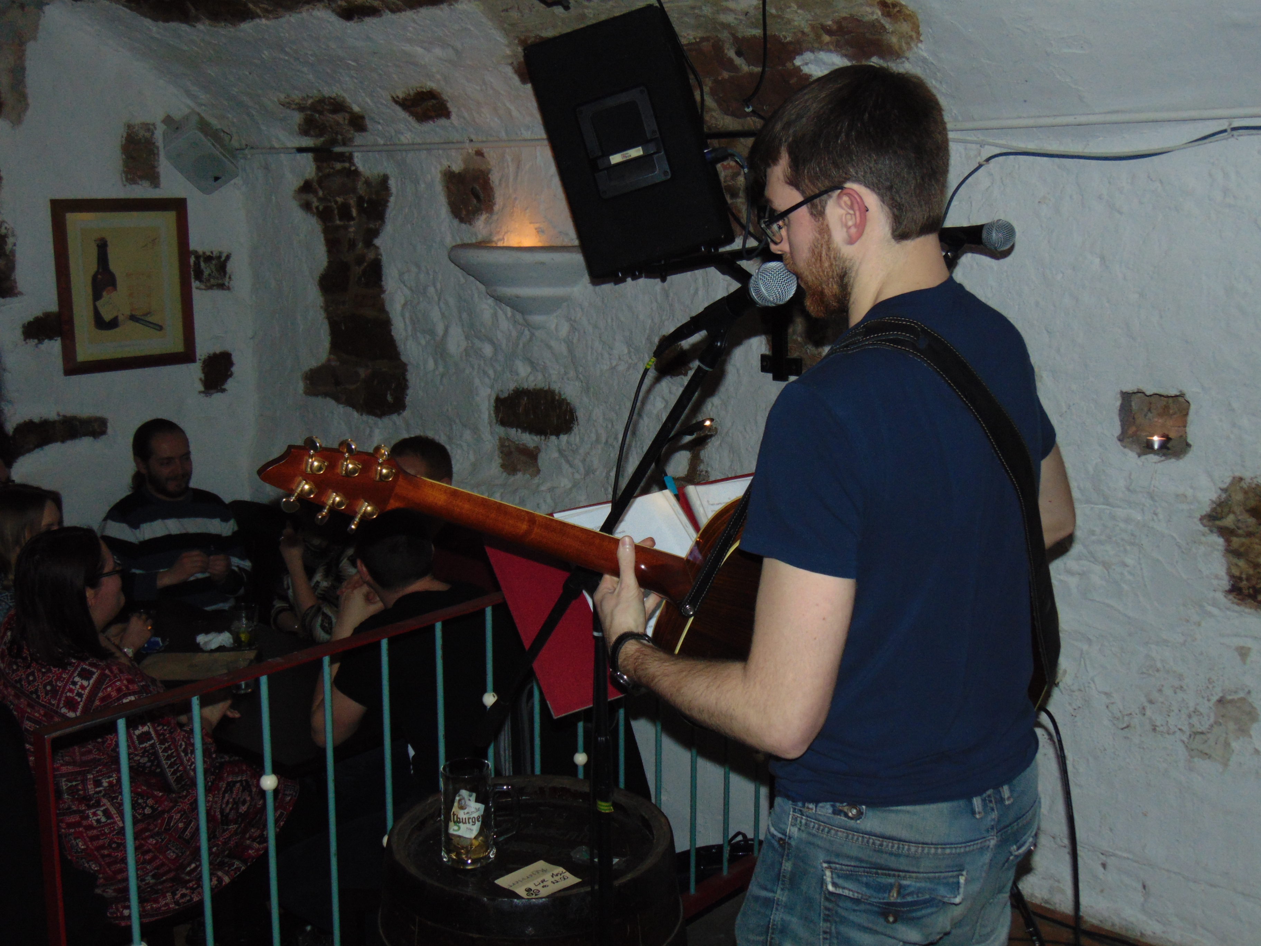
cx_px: 630
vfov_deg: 36.8
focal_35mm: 39
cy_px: 473
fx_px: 1421
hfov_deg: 47.9
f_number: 3.3
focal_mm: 6.9
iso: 200
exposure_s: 1/60
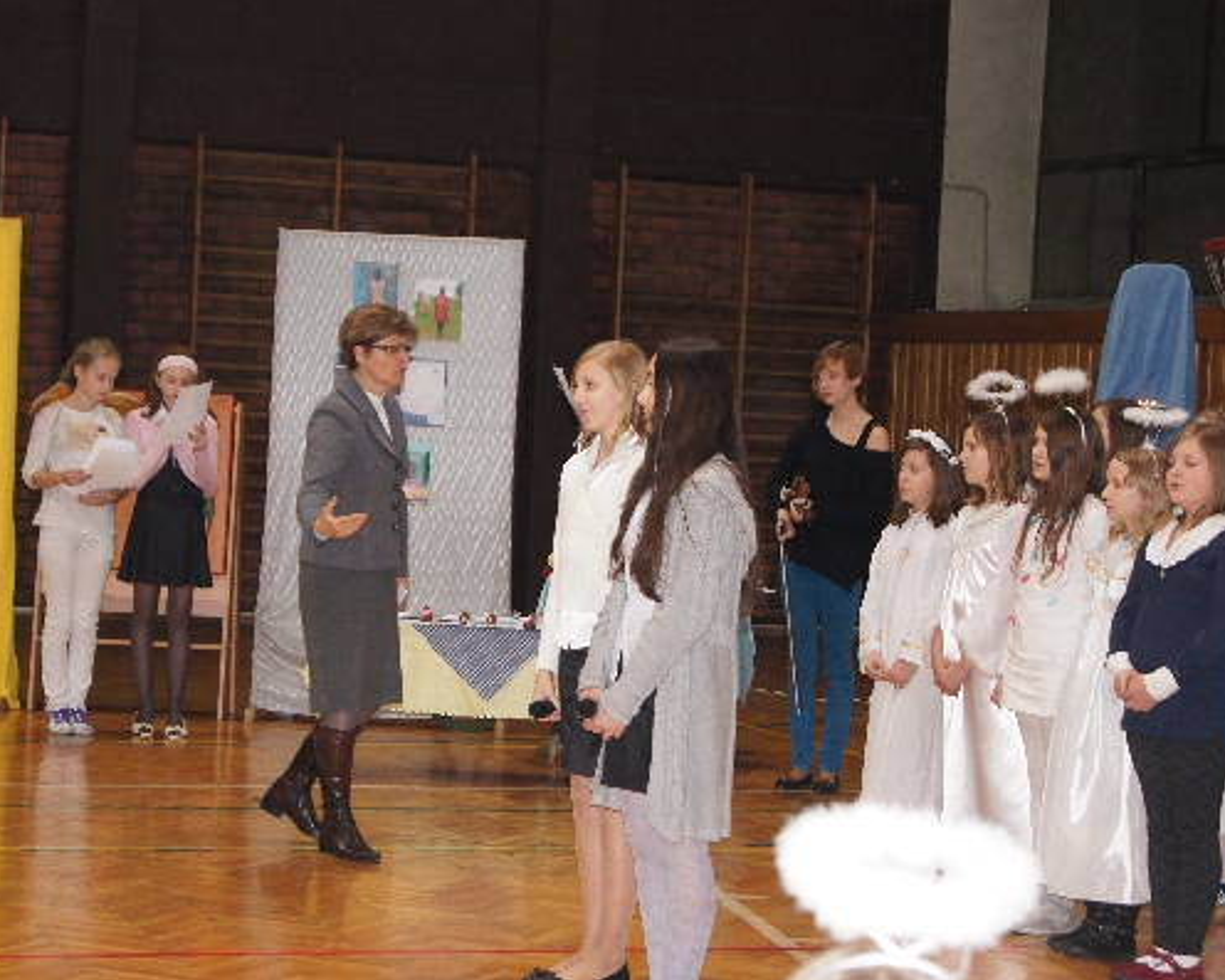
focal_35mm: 94
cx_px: 563
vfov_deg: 16.4
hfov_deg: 20.5
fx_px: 3393
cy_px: 490
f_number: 5.6
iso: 1250
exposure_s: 1/100
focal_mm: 55
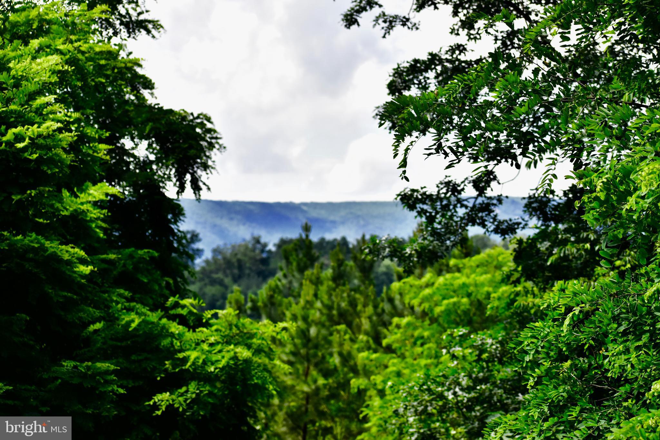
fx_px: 1925
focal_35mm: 105
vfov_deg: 13.0
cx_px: 330
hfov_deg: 19.5
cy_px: 220
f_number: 5.6
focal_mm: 70
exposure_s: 1/500
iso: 400
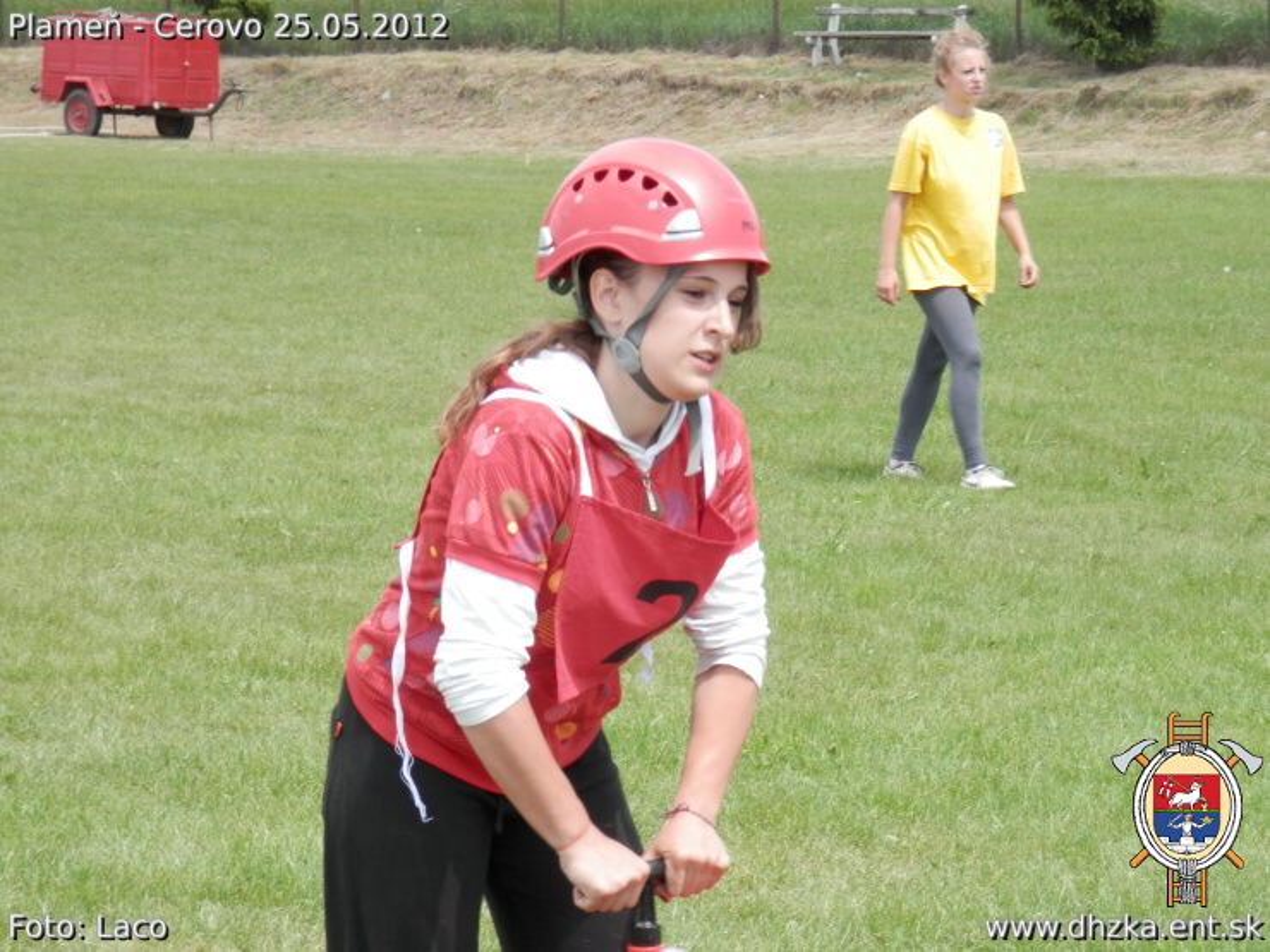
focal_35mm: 154
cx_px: 635
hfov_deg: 12.8
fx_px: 5650
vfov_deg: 9.6
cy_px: 476
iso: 100
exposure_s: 1/160
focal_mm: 27.5
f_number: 5.5
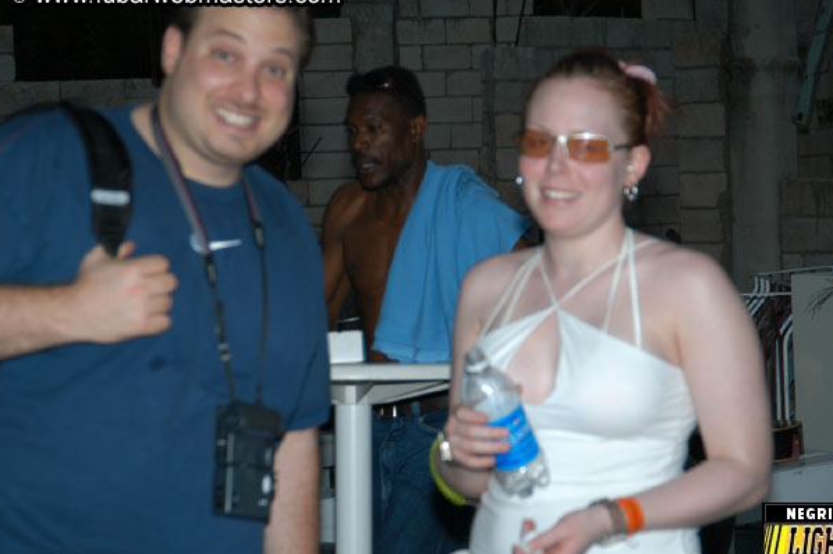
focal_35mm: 112
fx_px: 2590
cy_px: 273
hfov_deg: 18.3
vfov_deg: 12.2
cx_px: 456
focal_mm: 66
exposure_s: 1/60
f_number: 5
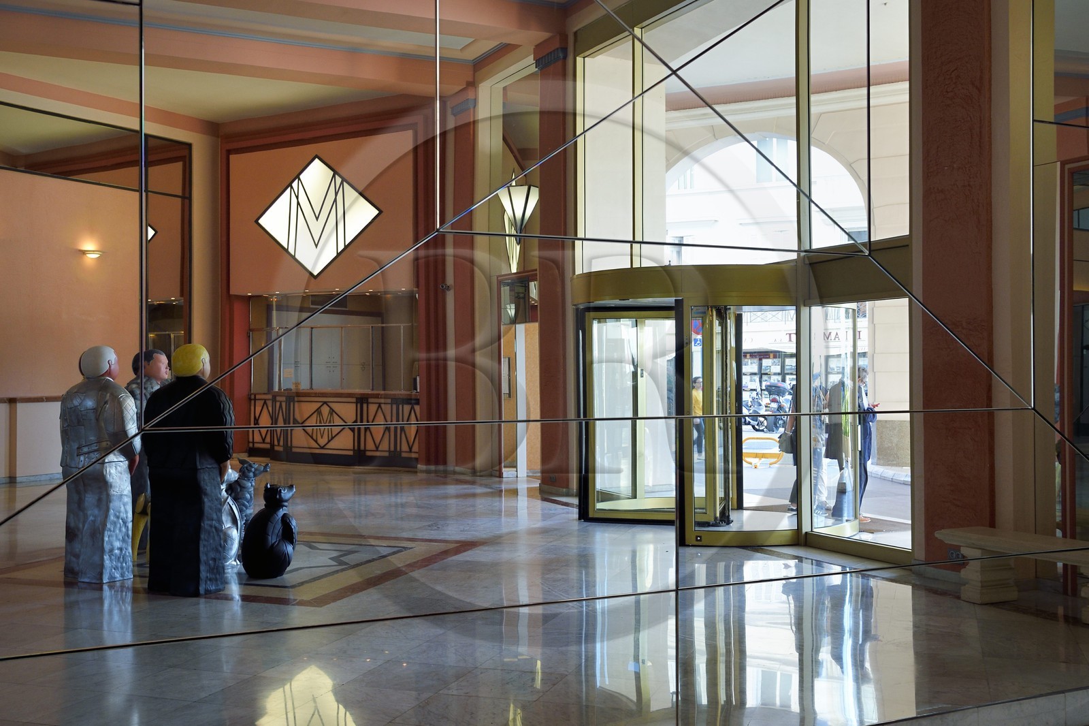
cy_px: 363
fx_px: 1149
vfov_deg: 35.0
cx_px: 544
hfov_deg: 50.7
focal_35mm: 38
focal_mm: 38
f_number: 6.3
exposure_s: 1/50
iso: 800
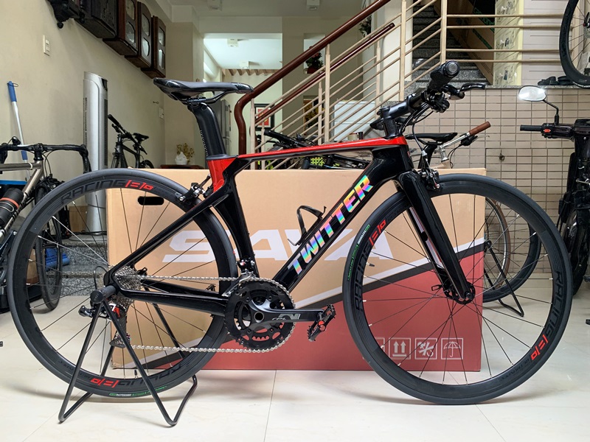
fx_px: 443
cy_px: 221
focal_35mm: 26
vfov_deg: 53.1
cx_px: 295
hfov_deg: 67.3
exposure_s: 1/97
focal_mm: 4.25
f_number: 1.8
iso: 100
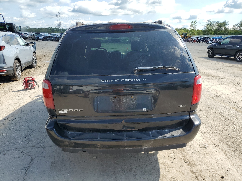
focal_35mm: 26
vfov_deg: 53.1
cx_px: 121
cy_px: 90
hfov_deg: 67.3
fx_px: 182
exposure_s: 1/2000
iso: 50
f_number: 1.5
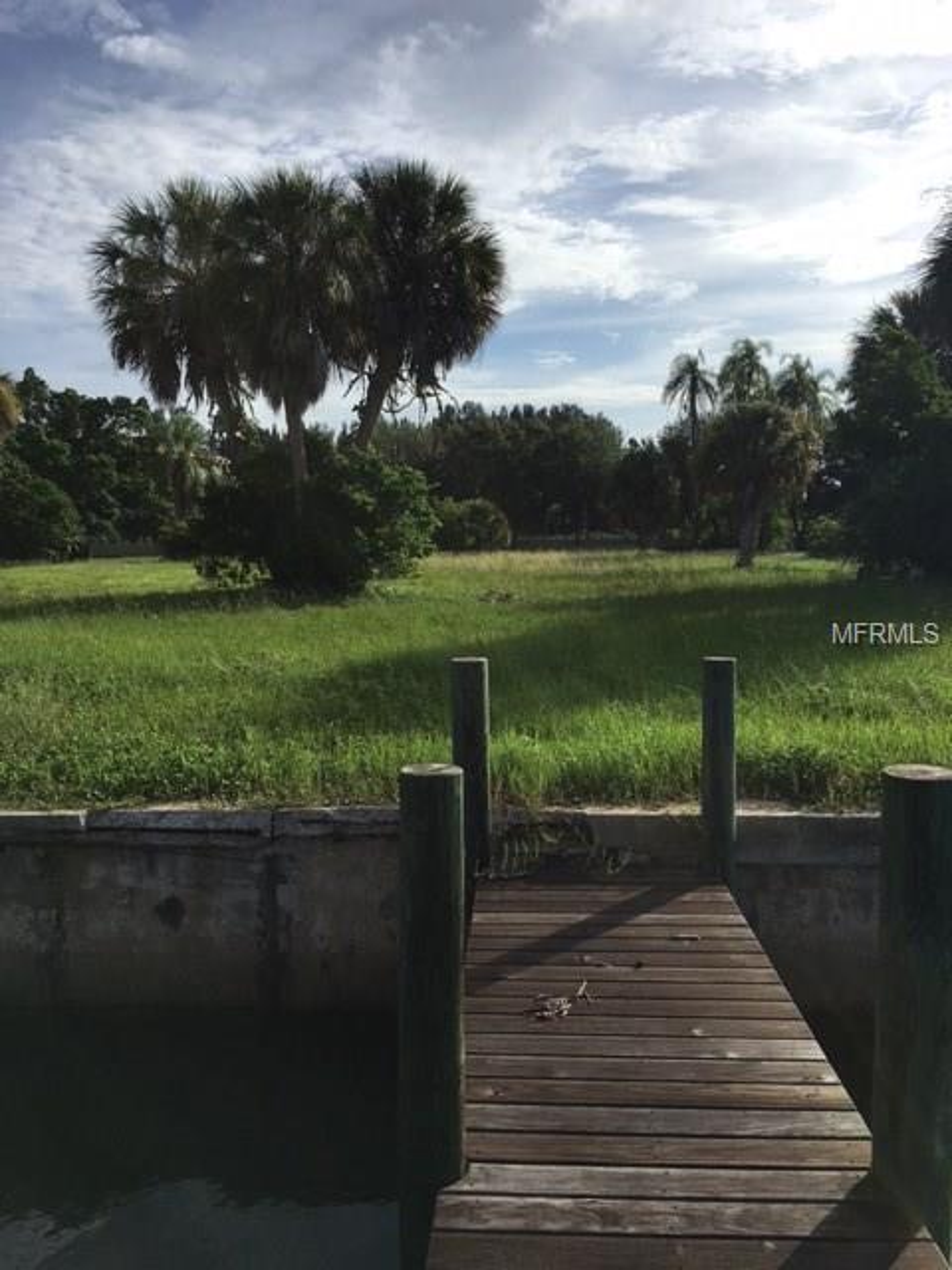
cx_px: 476
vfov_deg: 61.7
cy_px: 635
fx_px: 1063
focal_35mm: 29
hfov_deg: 48.2
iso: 25
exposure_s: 1/2404
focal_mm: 4.15
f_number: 2.2
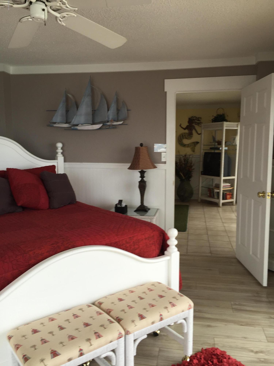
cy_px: 183
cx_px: 137
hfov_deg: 48.2
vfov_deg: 61.7
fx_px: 306
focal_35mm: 29
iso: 32
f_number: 2.2
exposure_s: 1/60
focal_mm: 4.15
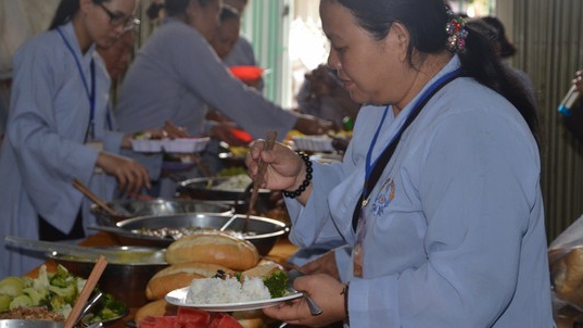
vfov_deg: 12.7
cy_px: 123
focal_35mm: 95
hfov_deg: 22.4
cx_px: 259
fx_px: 1469
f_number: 5
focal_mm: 50
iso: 640
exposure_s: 1/160
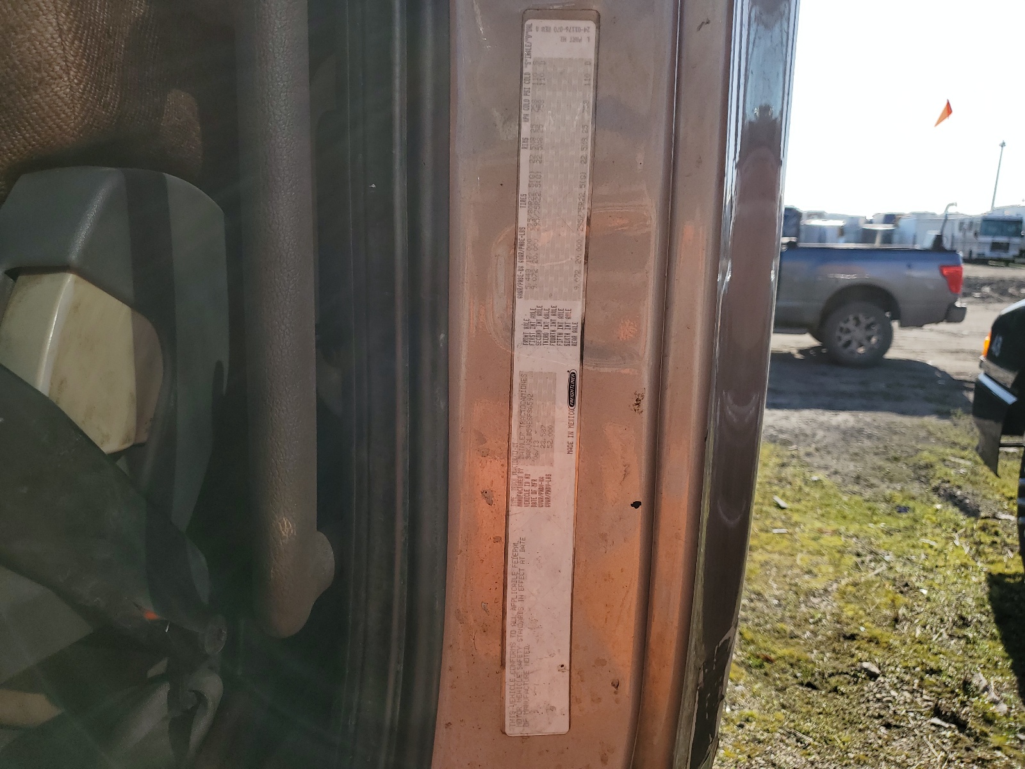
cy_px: 384
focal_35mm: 26
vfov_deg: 53.1
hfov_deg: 67.3
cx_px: 512
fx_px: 770
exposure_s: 1/2500
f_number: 1.5
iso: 50
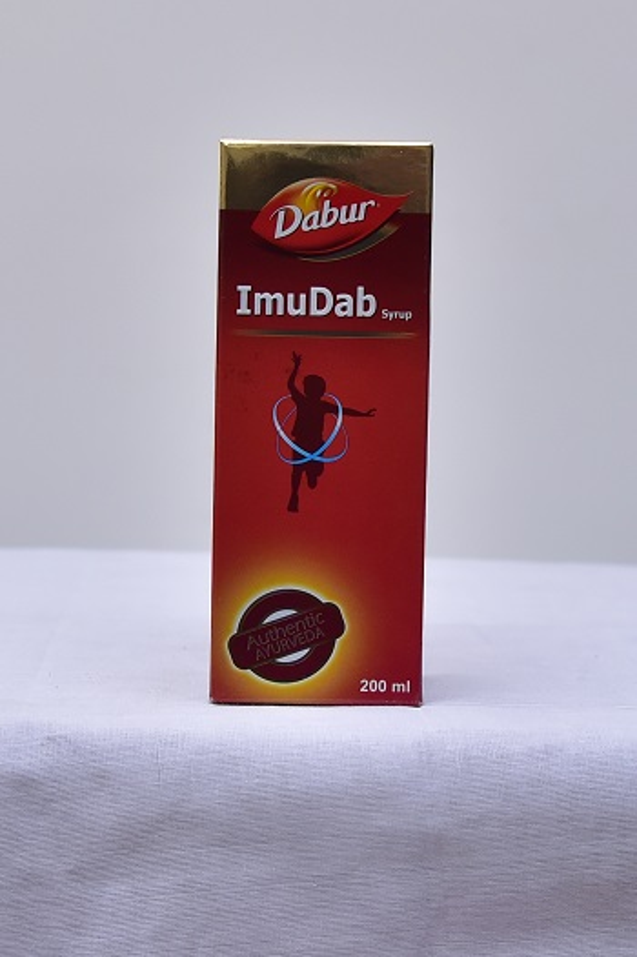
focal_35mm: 35
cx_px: 318
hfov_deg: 37.8
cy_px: 478
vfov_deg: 54.5
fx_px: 930
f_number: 4.5
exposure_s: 1/160
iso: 1250
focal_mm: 35
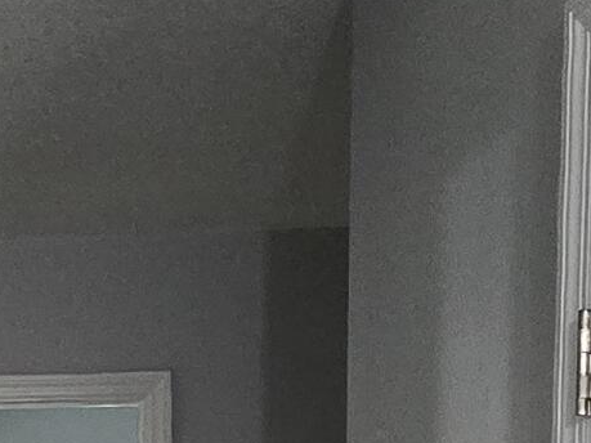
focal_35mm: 85
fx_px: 1451
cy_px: 755
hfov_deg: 21.4
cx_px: -115
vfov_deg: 15.4
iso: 640
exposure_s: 1/60
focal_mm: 2.2
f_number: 2.2
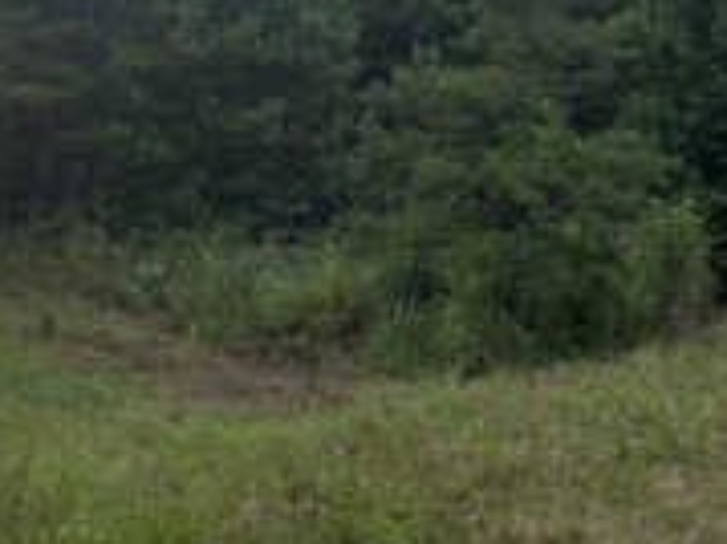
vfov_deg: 24.7
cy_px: 89
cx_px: 451
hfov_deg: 33.1
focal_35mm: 58
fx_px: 1217
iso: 32
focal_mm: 4.25
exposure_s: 1/1093
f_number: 1.8
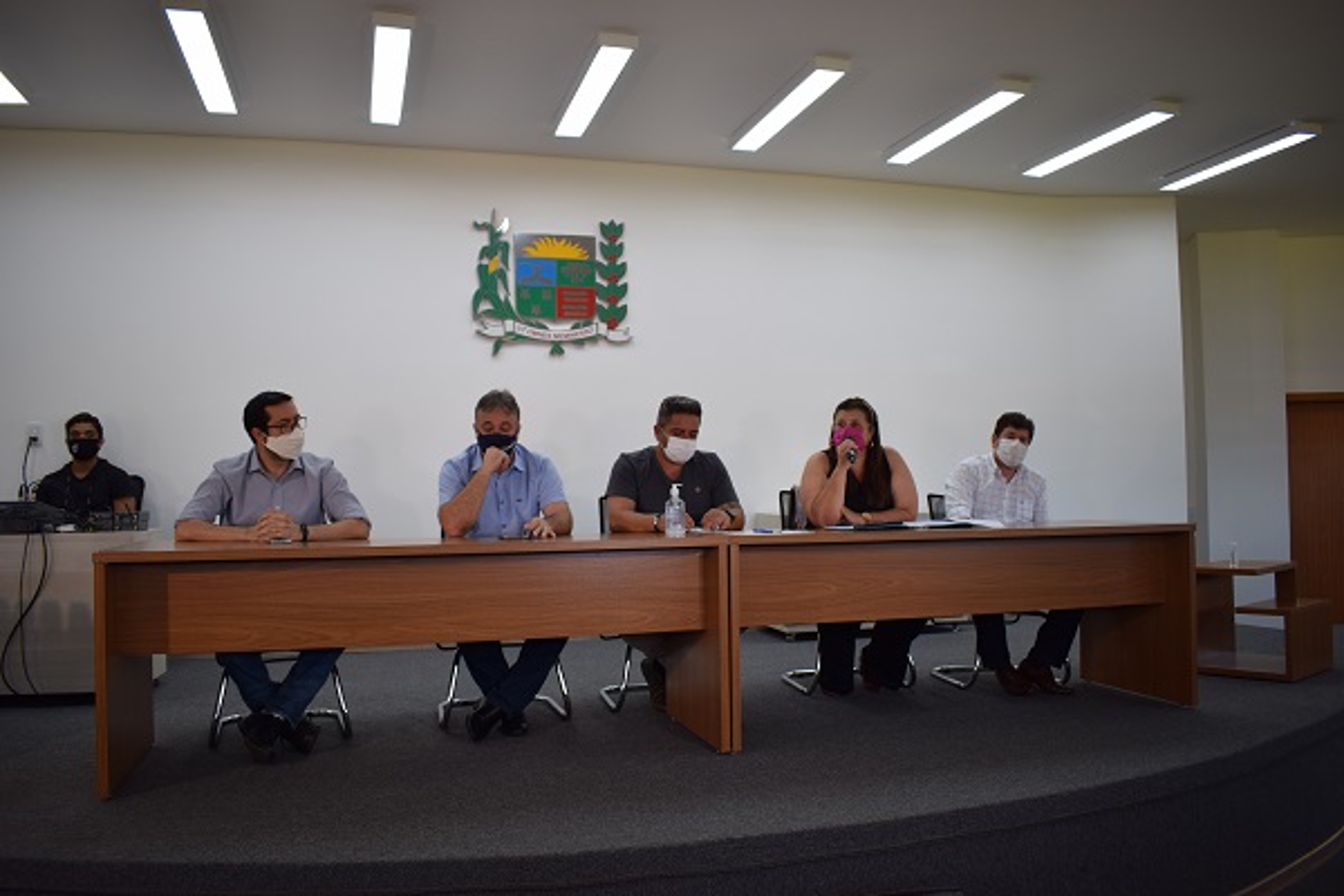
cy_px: 448
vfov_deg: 47.9
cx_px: 672
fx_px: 1008
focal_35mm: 27
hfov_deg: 67.4
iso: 400
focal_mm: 18
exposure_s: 1/60
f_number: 4
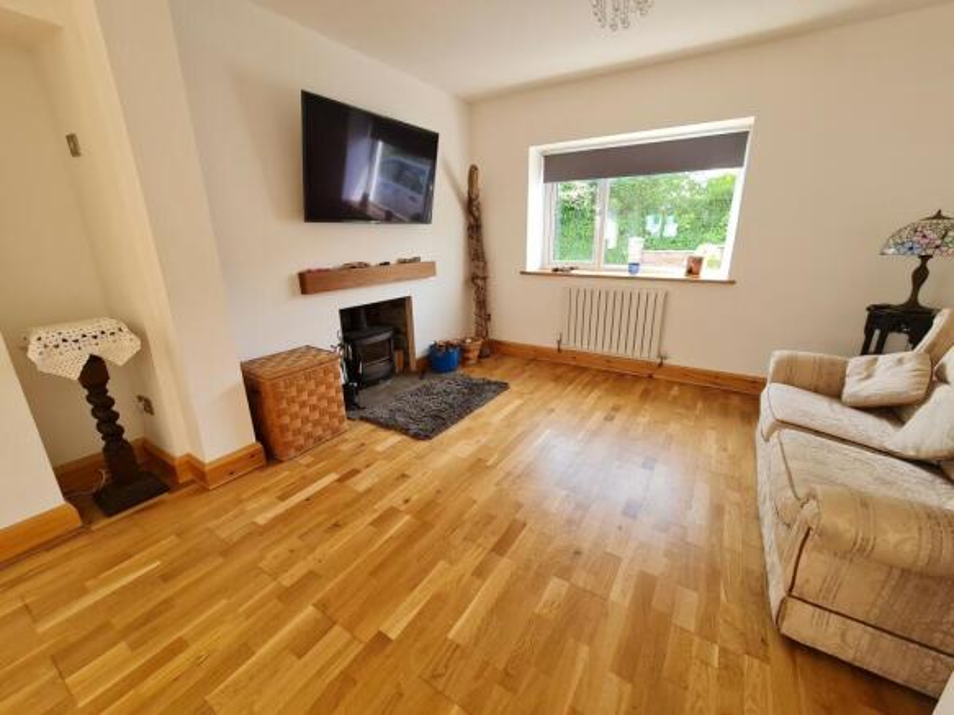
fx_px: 358
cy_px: 358
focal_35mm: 13
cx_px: 477
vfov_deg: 89.9
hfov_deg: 106.2
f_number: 2.2
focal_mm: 2.2
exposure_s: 1/100
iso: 100
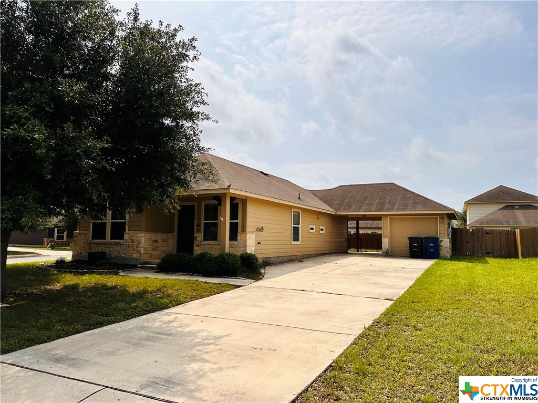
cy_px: 202
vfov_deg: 56.8
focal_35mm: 24
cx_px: 269
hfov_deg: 71.6
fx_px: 373
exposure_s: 1/15625
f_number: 1.78
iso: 80
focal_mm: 6.86
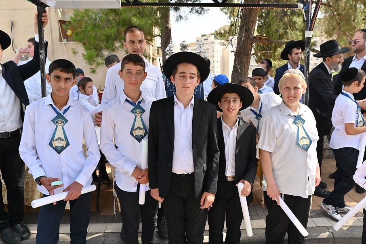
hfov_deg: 60.3
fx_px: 315
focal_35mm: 31
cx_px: 183
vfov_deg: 42.3
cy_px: 122
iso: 320
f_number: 5.6
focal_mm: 31
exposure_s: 1/500
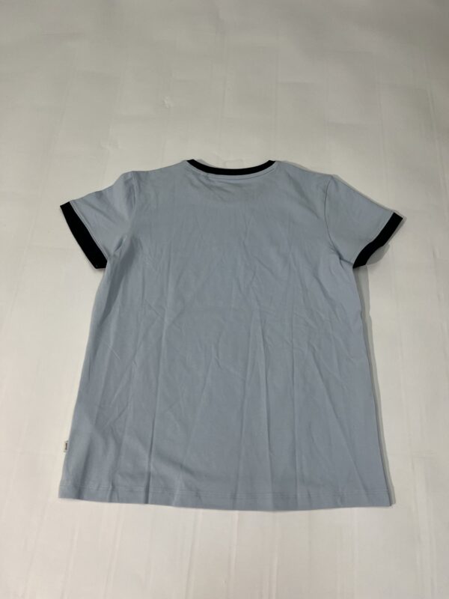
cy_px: 300
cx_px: 224
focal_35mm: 26
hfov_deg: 53.1
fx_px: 450
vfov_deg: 67.3
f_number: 1.6
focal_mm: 5.1
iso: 50
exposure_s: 1/100
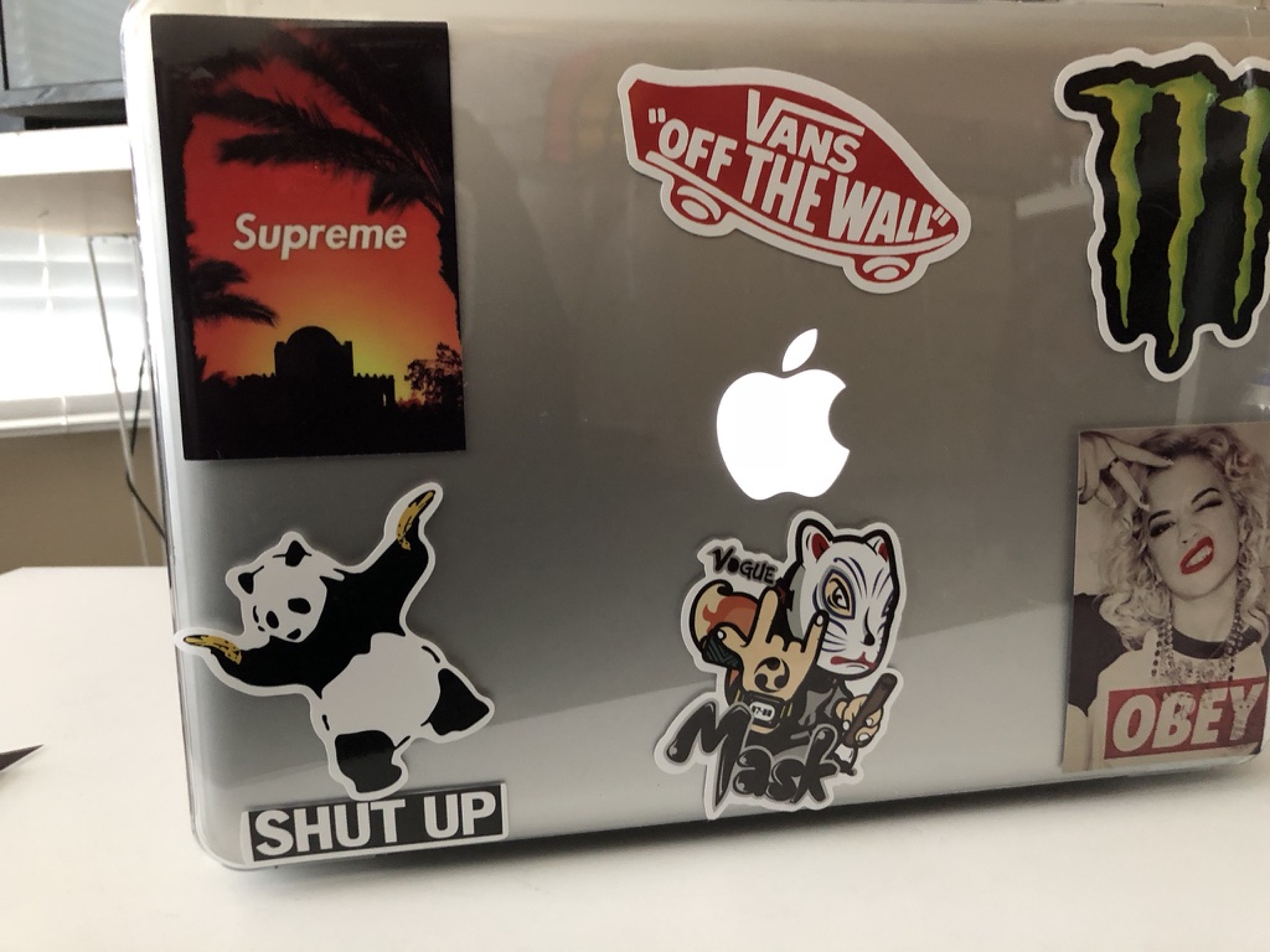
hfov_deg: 61.7
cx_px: 635
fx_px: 1064
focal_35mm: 29
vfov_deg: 48.2
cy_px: 476
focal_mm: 3.99
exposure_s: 1/7
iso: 100
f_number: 1.8
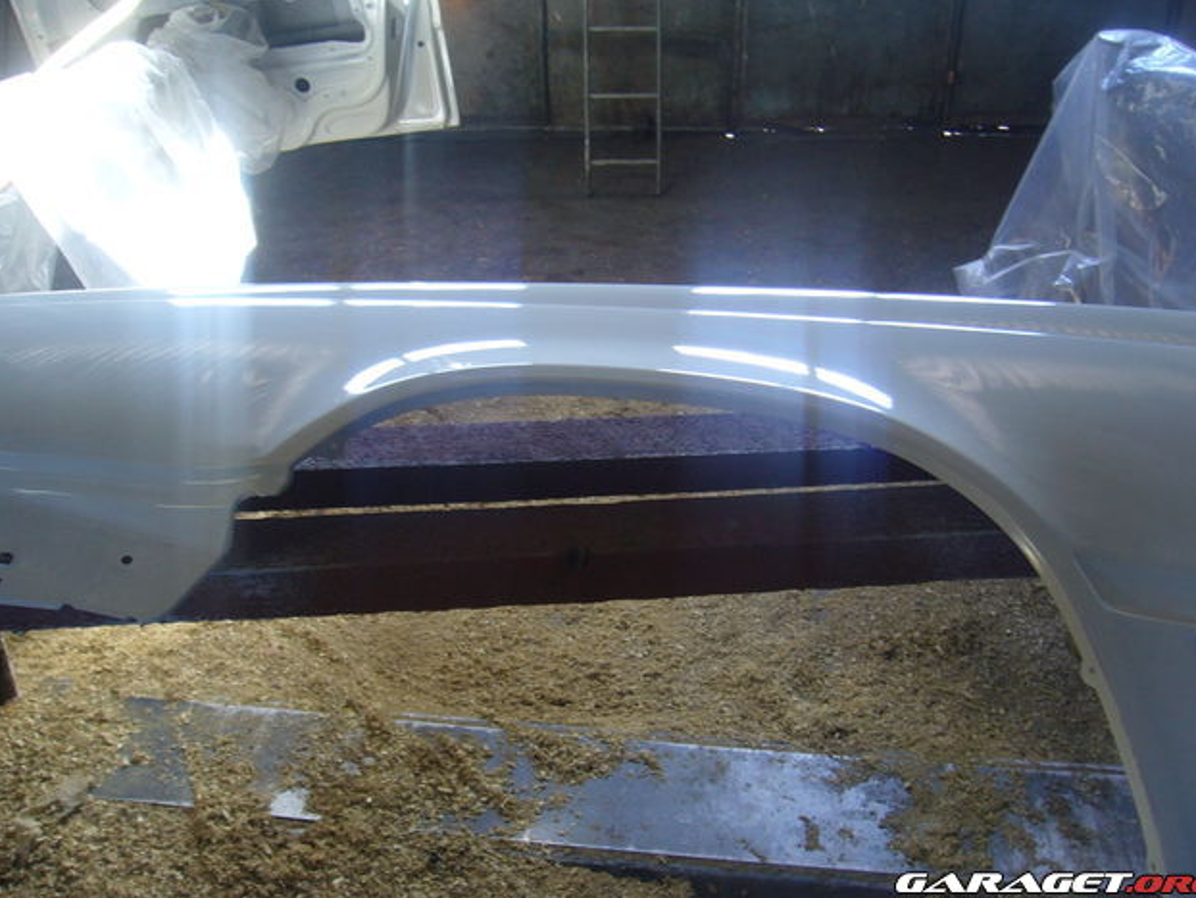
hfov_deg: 51.3
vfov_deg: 39.7
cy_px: 440
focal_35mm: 36
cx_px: 610
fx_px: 1244
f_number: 2.8
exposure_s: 1/20
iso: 100
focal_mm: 5.8
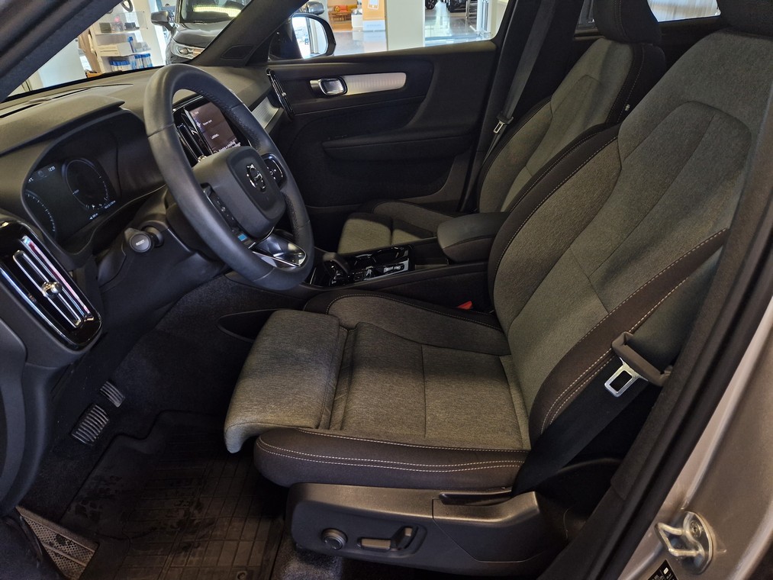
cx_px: 386
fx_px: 514
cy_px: 290
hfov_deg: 73.9
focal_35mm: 23
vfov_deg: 58.9
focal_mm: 5.4
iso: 200
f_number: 1.8
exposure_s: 1/100
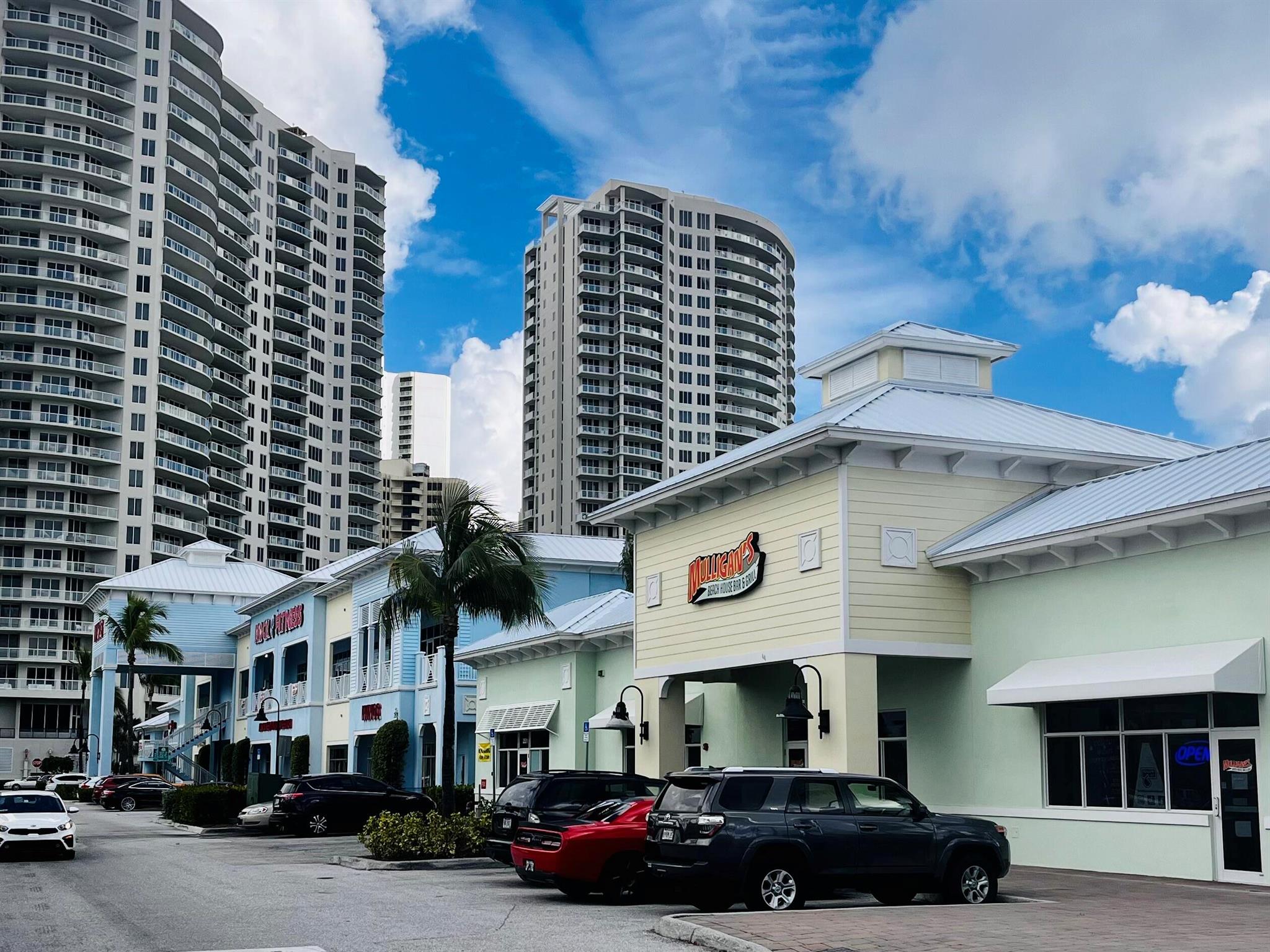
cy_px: 476
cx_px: 635
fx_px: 954
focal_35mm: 26
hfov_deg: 67.3
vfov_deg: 53.1
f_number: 1.6
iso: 50
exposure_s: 1/5076
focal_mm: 5.1
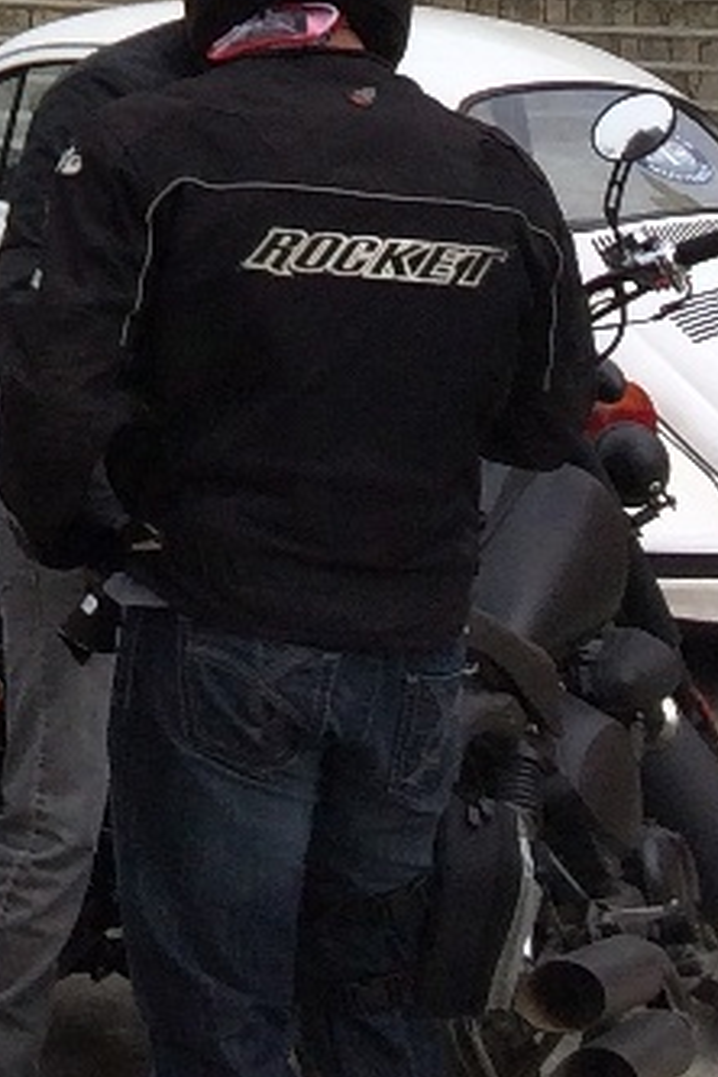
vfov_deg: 12.5
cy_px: -938
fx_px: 4427
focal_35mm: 148
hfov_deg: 8.7
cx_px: -786
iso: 32
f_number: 2.2
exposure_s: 1/2415
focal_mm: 4.15
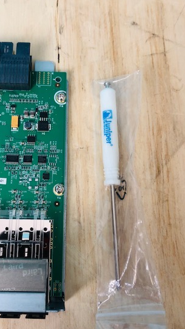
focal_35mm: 36
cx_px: 59
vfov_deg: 55.3
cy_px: 171
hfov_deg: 32.5
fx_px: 314
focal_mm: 3.99
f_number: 1.8
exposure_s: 1/24
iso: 40
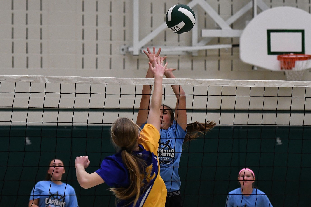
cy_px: 104
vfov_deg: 10.2
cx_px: 156
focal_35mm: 135
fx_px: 1166
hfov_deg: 15.2
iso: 3600
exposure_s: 1/1000
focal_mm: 90
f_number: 2.8
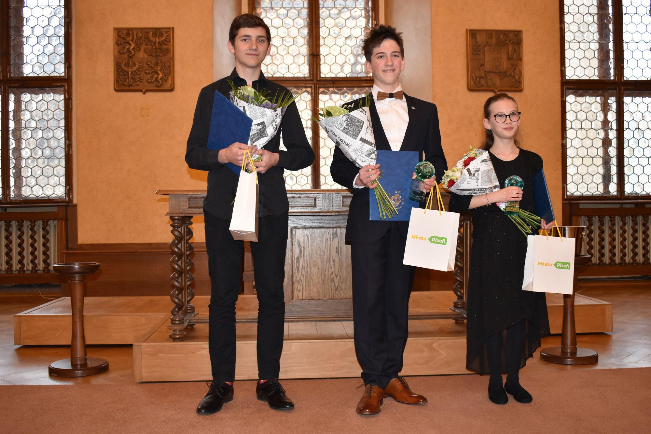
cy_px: 217
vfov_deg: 35.5
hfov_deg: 51.3
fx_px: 678
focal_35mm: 38
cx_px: 326
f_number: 4
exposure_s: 1/60
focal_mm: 25
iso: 800
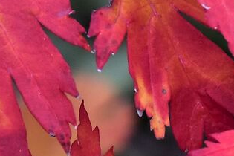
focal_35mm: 1599
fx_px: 10393
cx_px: 352
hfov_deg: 1.3
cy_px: 173
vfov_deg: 0.9
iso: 400
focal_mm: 140
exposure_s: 1/125
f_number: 9
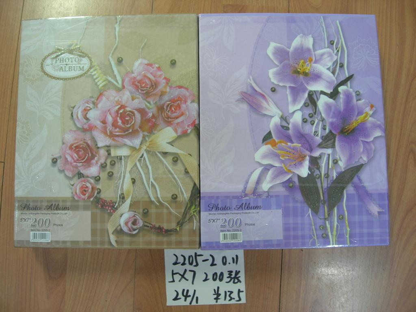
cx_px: 208
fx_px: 457
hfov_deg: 49.0
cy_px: 156
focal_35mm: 38
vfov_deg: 37.7
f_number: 2.8
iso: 64
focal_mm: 7.8
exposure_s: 1/4.6
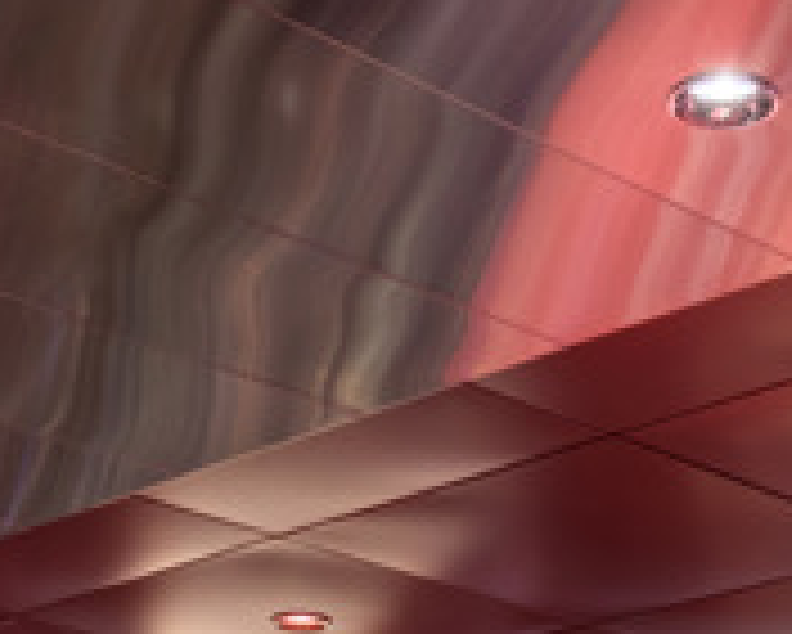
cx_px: 562
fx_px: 2697
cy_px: 1353
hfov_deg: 16.6
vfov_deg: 11.7
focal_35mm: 115
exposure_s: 1/2
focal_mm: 18
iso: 500
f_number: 11
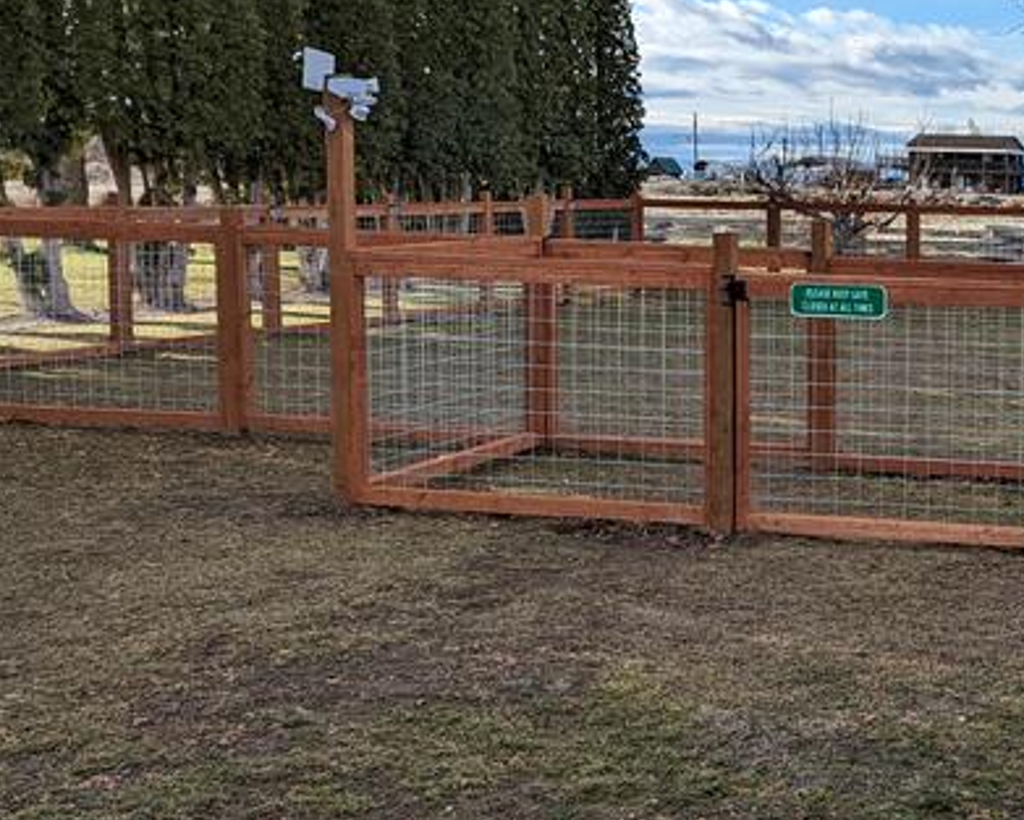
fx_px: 1819
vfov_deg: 25.4
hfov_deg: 28.1
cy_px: 371
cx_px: 1179
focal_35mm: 60
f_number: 1.85
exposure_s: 1/1919
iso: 44
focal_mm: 6.81
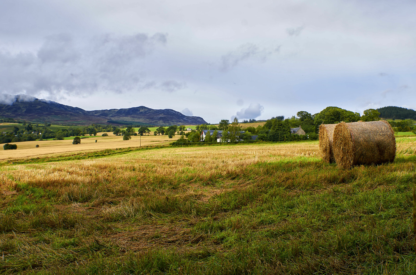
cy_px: 138
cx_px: 208
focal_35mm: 36
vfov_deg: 36.7
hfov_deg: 53.2
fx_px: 415
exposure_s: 1/100
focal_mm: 24
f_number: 8
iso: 100
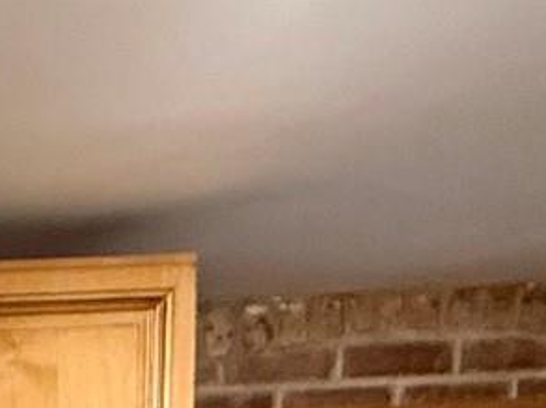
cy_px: 1129
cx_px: -704
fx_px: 1544
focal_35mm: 98
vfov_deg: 11.1
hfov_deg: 14.5
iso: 320
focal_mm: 2.22
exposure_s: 1/60
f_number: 2.2
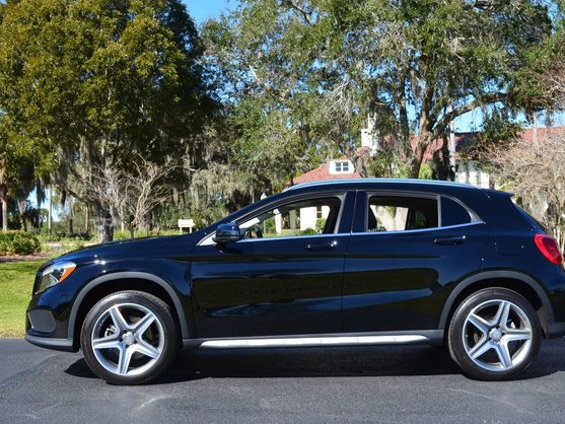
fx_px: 702
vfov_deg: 33.6
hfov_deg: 43.8
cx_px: 299
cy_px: 212
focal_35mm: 43
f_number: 11
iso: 200
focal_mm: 26
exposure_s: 1/100
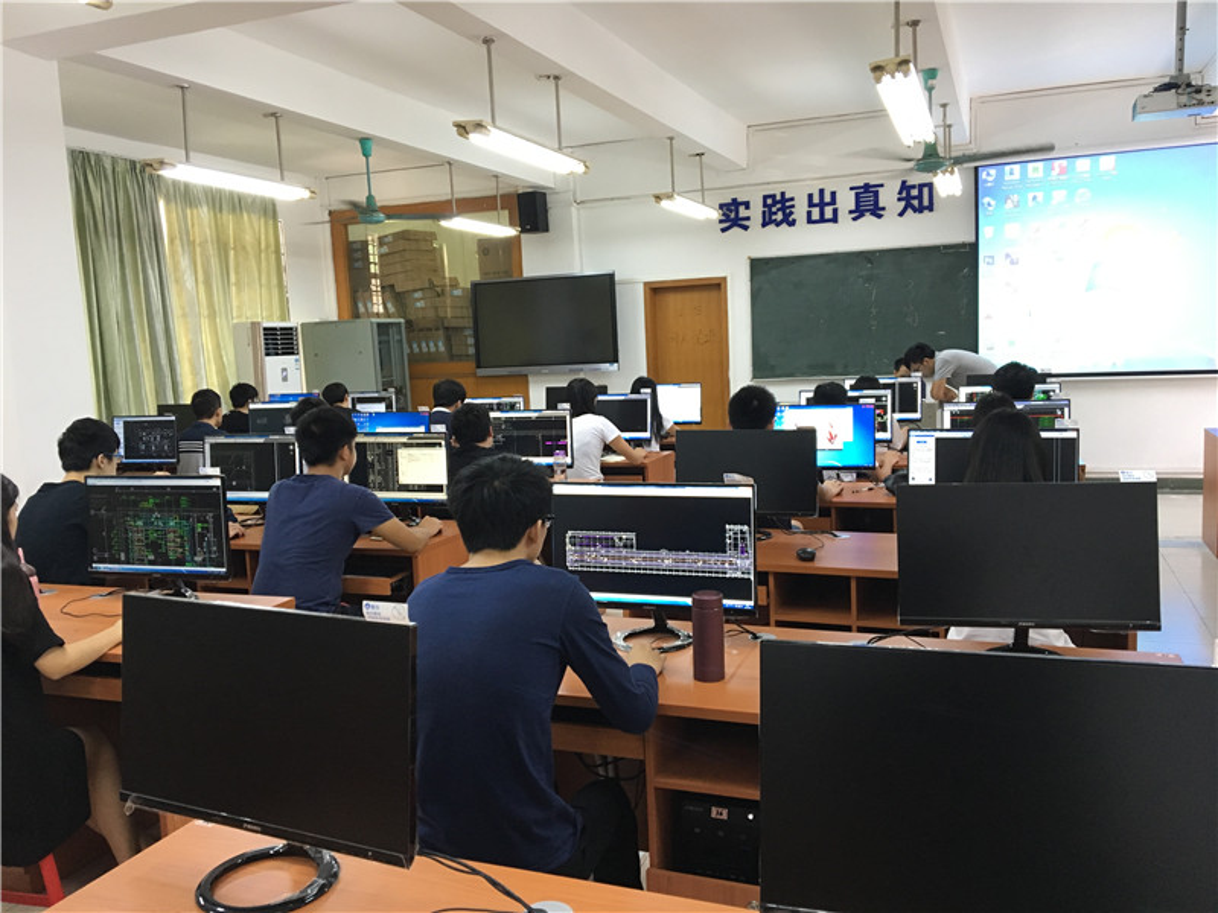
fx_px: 1020
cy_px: 456
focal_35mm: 29
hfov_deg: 61.7
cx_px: 609
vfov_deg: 48.2
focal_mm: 4.15
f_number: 2.2
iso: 160
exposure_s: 1/33
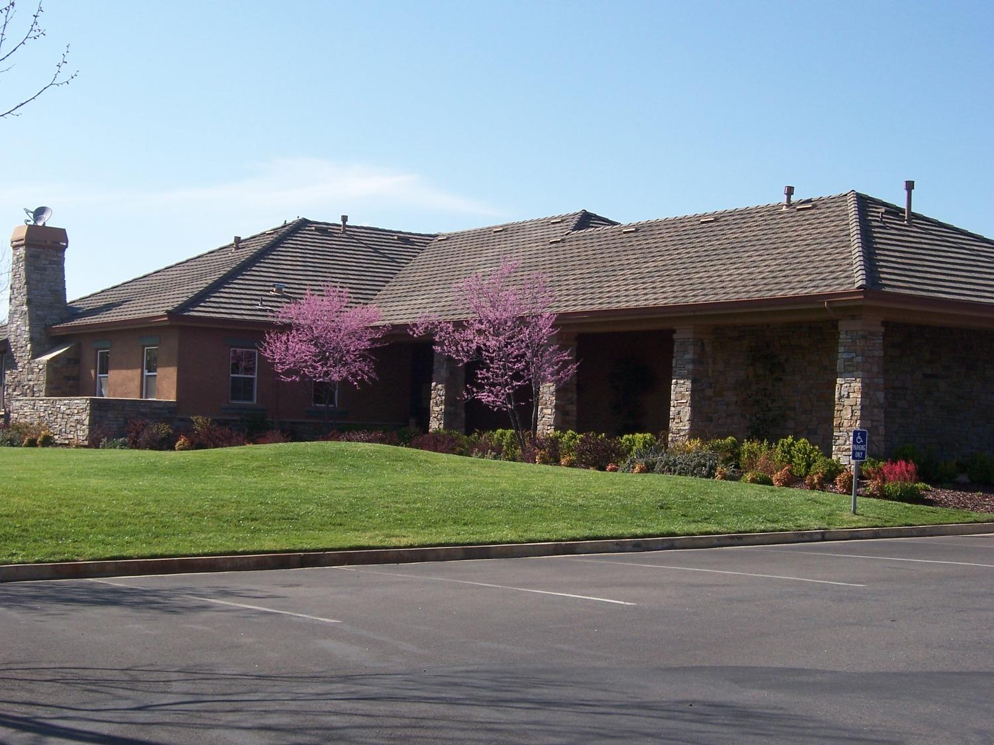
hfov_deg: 32.2
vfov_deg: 24.4
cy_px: 372
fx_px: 1723
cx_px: 497
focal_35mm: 60
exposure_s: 1/500
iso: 80
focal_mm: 10
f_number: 4.8
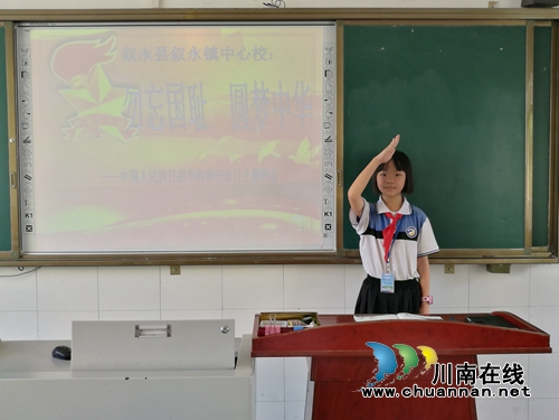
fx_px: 581
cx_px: 280
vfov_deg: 39.7
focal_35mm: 36
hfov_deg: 51.4
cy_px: 210
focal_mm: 4.5
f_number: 2.2
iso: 50
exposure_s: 1/50
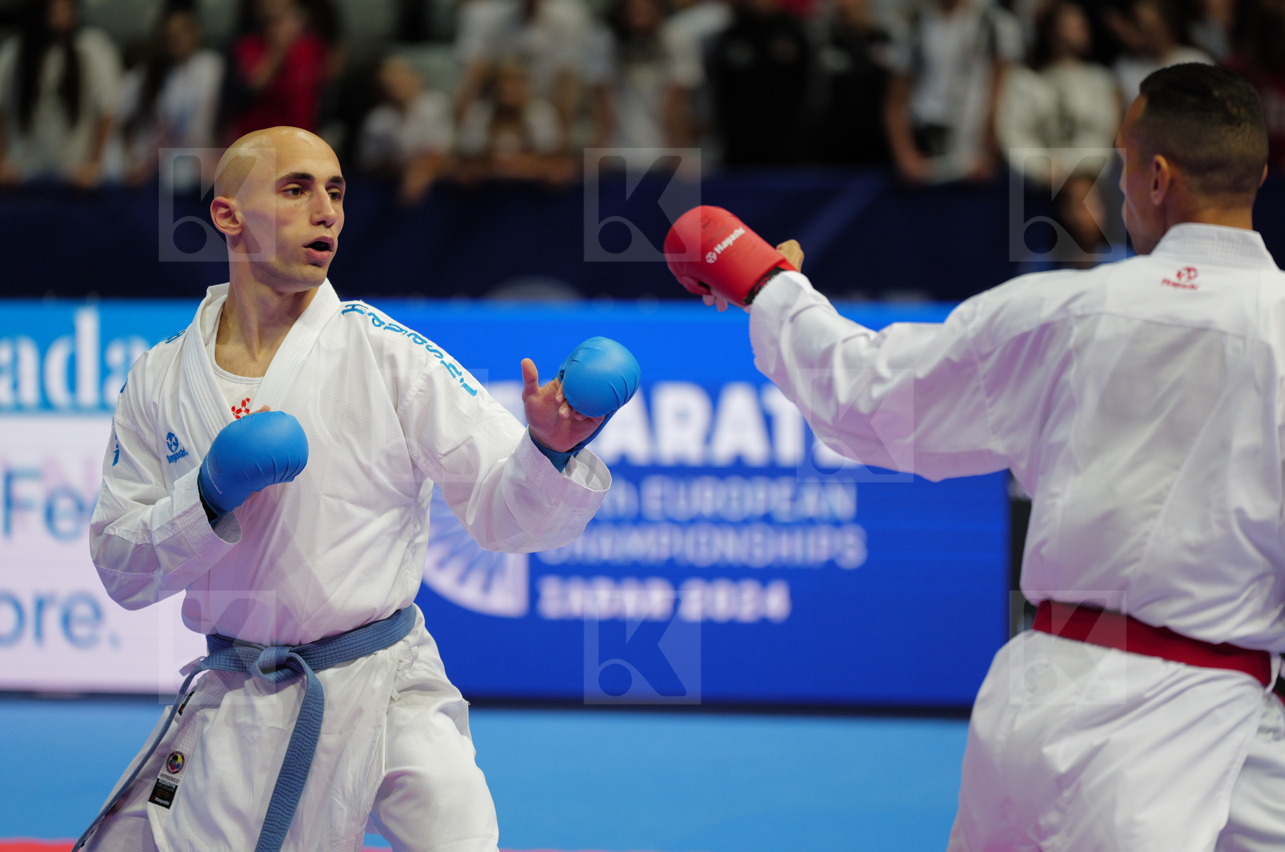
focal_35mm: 200
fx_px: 7127
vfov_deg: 6.8
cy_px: 426
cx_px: 642
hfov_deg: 10.3
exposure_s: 1/1000
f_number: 2.8
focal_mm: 200
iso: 1600
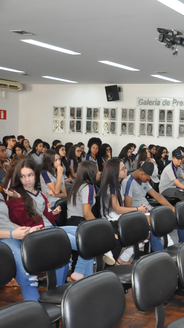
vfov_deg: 36.6
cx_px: 237
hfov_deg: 19.5
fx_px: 494
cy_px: 164
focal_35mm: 57
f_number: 5
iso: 2000
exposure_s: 1/200
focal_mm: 24
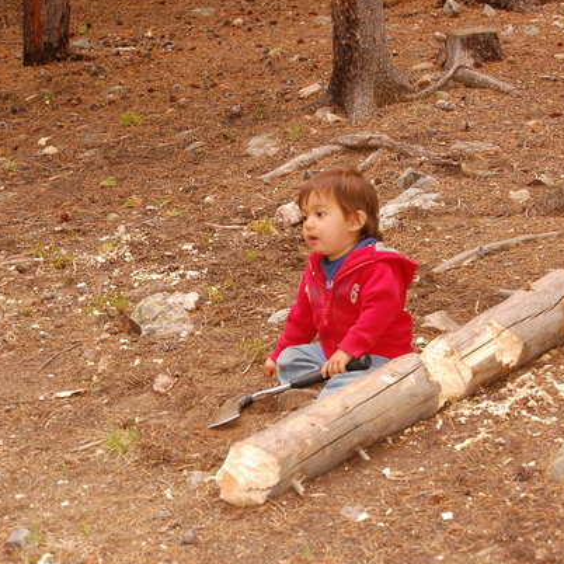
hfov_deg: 15.6
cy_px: 290
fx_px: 2059
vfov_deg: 15.6
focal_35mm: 112
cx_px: 331
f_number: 5.6
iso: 400
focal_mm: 55
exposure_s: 1/200
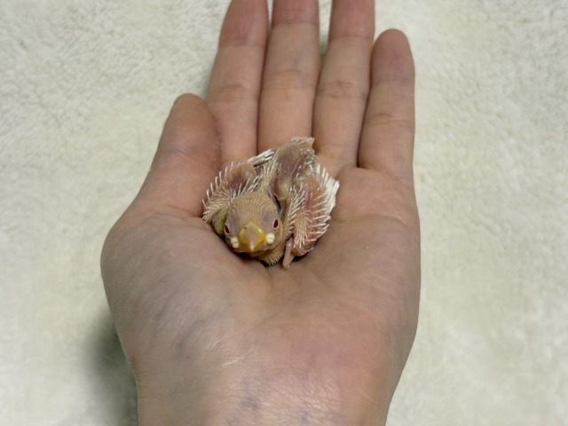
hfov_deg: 36.8
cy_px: 213
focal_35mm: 52
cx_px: 284
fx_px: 853
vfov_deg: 28.0
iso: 125
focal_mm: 5.96
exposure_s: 1/33
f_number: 1.6
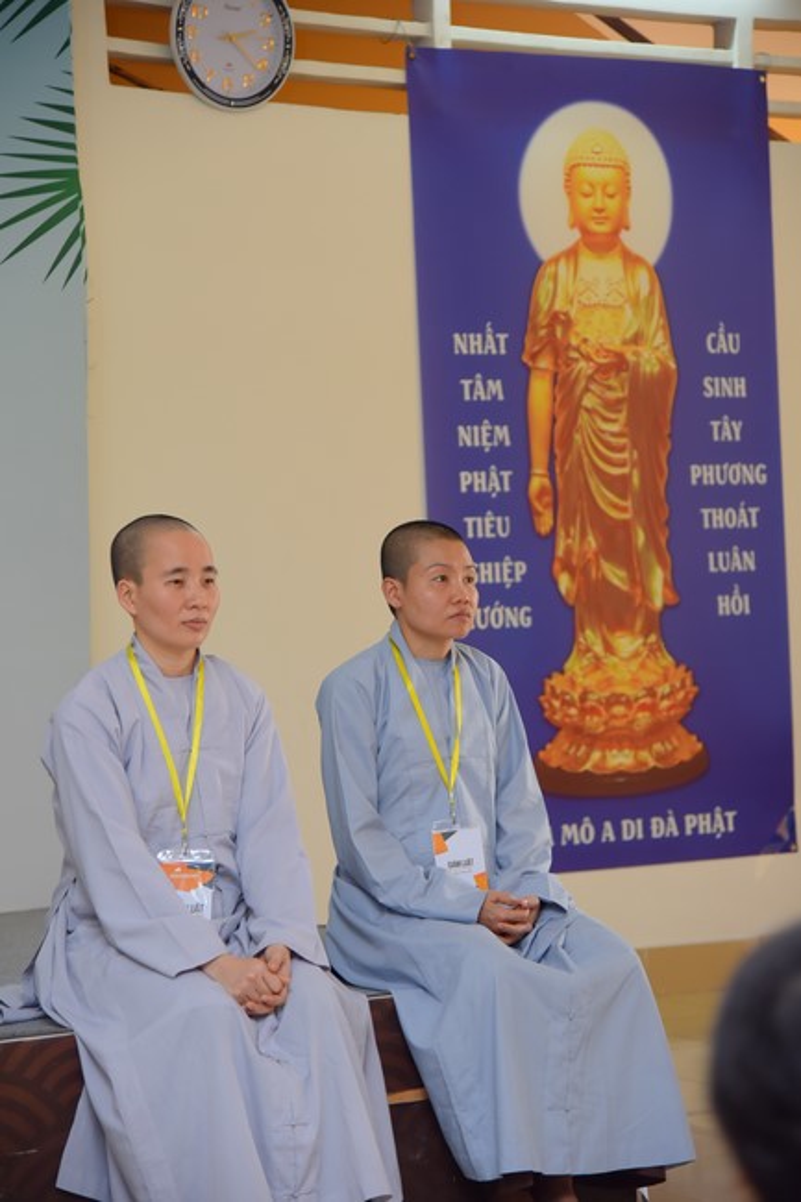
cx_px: 400
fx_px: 2838
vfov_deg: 23.9
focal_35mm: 85
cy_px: 601
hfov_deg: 16.1
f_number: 4.5
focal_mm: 85
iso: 640
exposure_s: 1/100
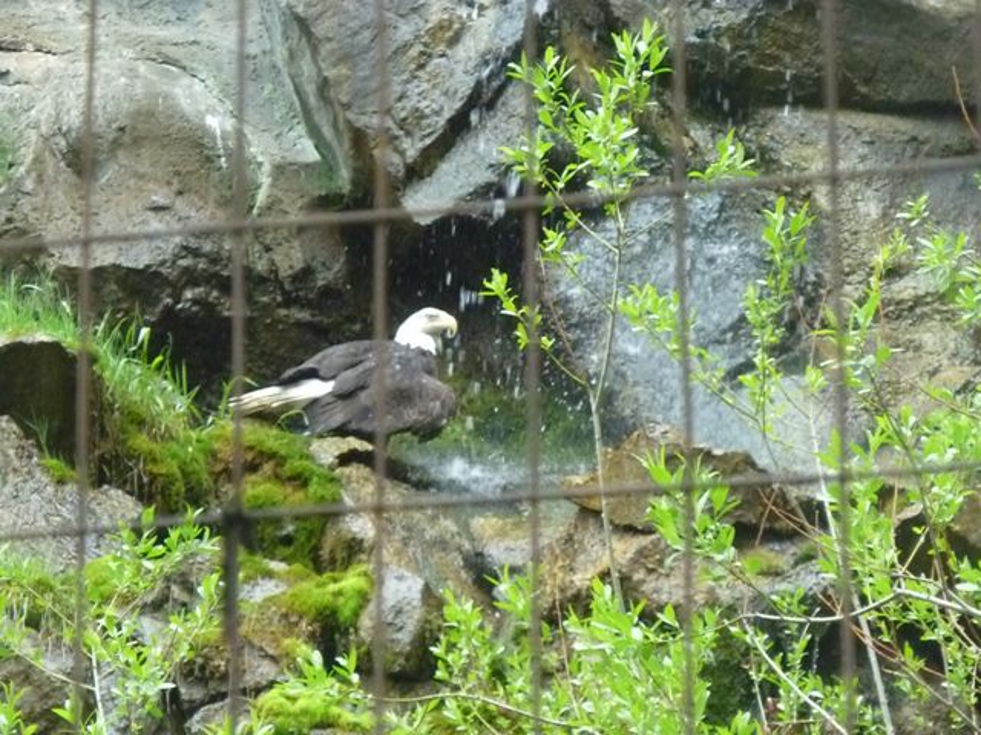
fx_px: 5668
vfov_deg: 7.4
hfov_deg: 9.9
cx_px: 490
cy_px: 368
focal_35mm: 200
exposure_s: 1/250
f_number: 5.9
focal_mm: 36
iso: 1600
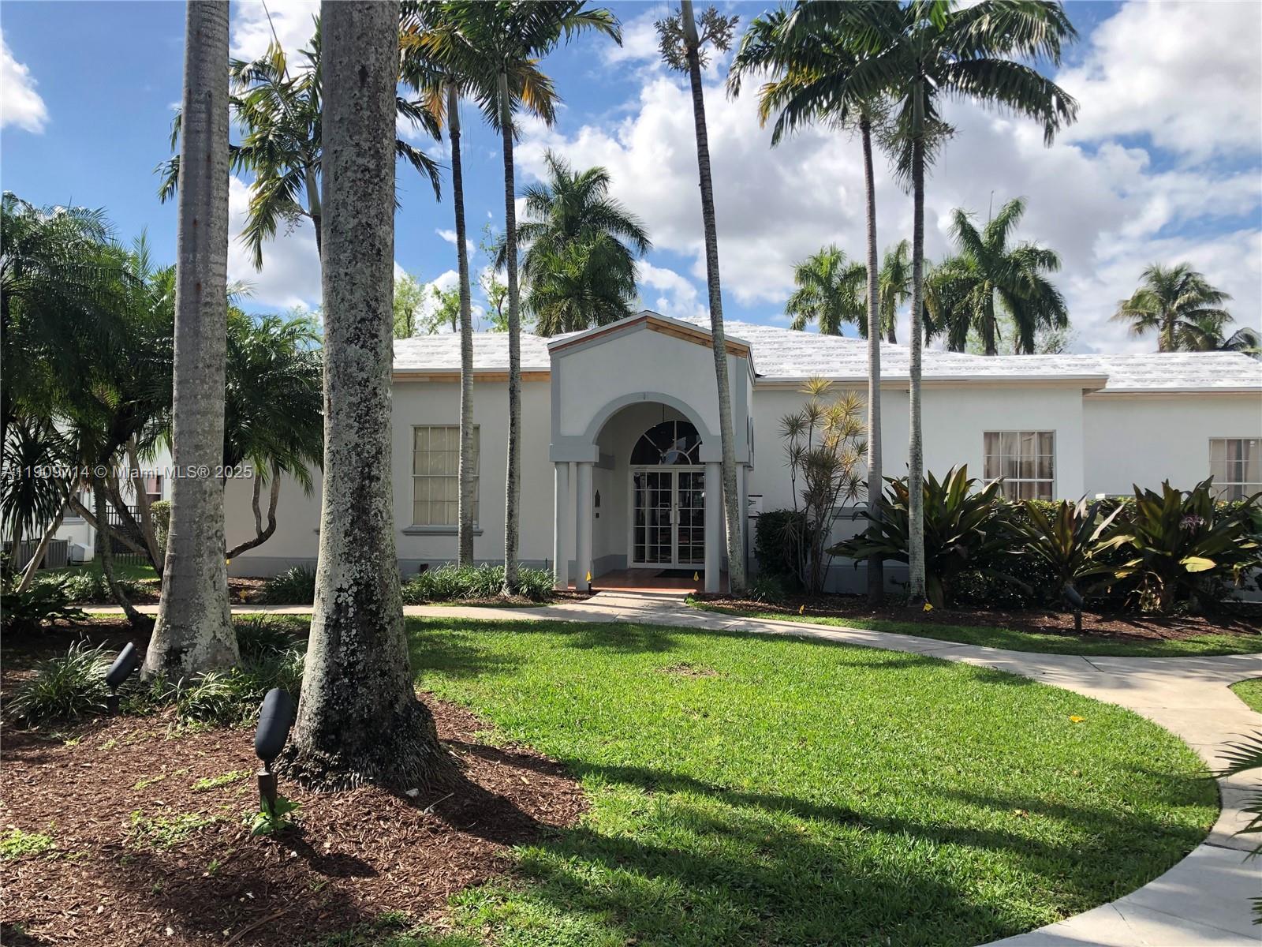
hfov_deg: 63.4
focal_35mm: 28
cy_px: 474
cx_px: 631
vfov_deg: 49.7
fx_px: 1021
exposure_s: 1/1245
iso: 20
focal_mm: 3.99
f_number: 1.8
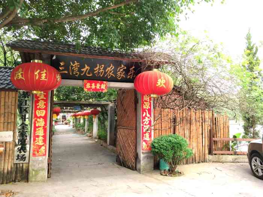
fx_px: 228
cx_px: 132
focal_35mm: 30
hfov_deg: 60.0
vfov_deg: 46.8
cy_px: 98
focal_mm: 3.95
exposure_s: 1/50
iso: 202
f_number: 1.8
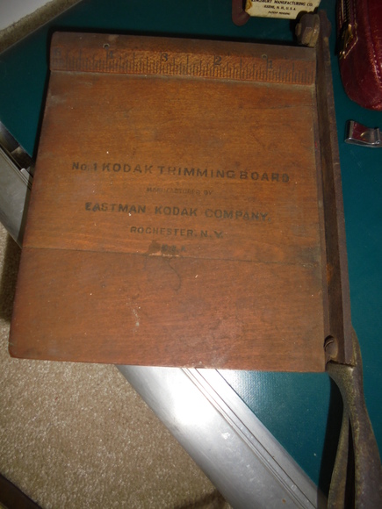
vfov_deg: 67.3
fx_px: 383
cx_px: 191
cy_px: 254
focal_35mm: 26
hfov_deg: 53.1
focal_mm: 4.6
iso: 100
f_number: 3.5
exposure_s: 1/30
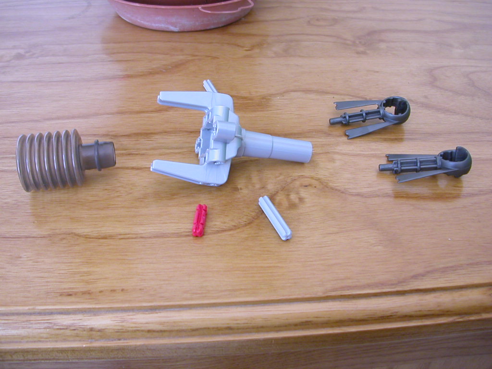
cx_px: 246
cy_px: 184
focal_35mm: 37
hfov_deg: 50.1
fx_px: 526
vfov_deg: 38.7
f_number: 2.7
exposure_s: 1/22
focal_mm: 5.6
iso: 100
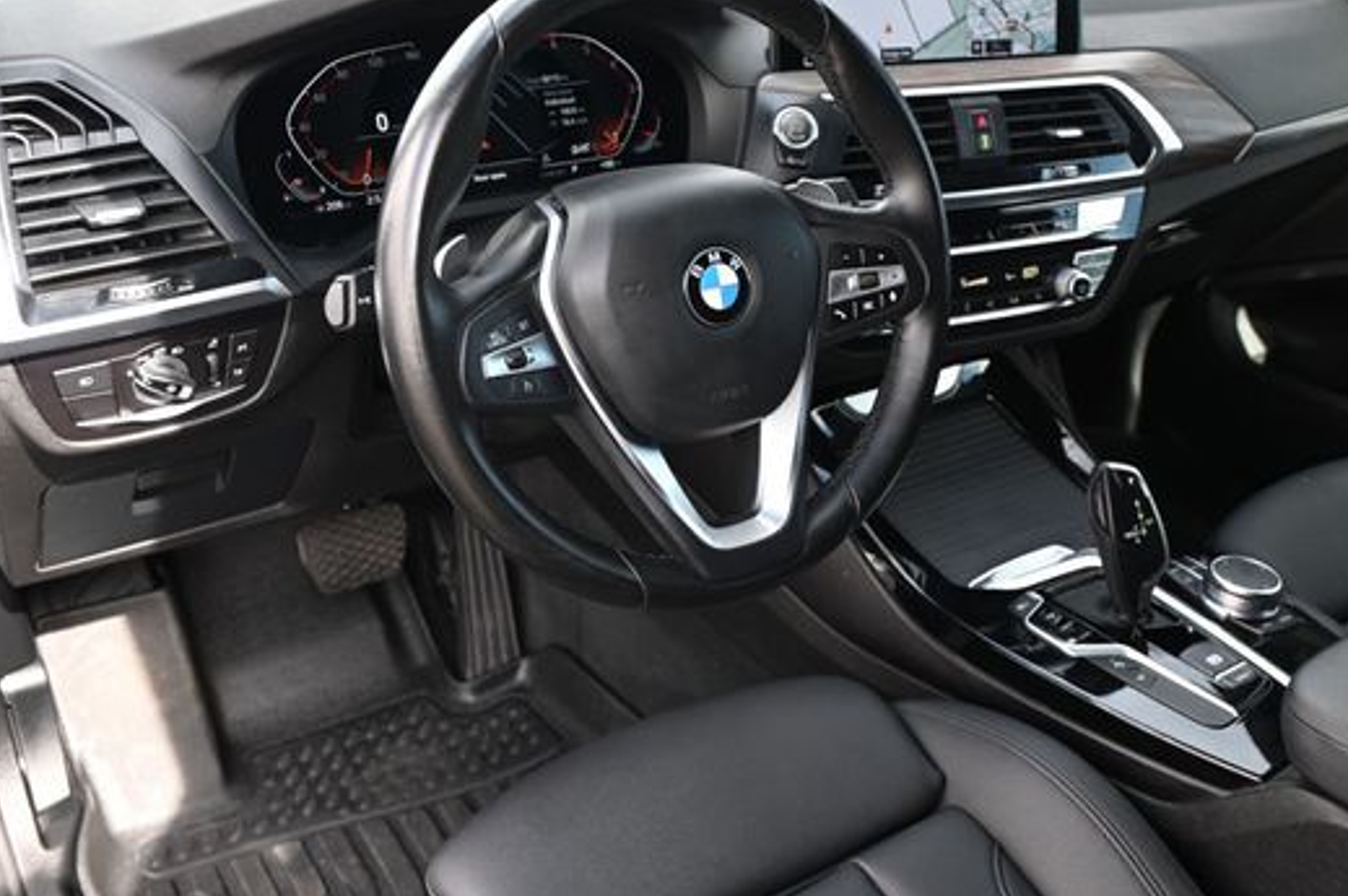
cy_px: 397
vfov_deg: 35.0
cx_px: 735
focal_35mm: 38
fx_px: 1419
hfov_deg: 50.8
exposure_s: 1/125
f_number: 3.8
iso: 400
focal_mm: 20.5
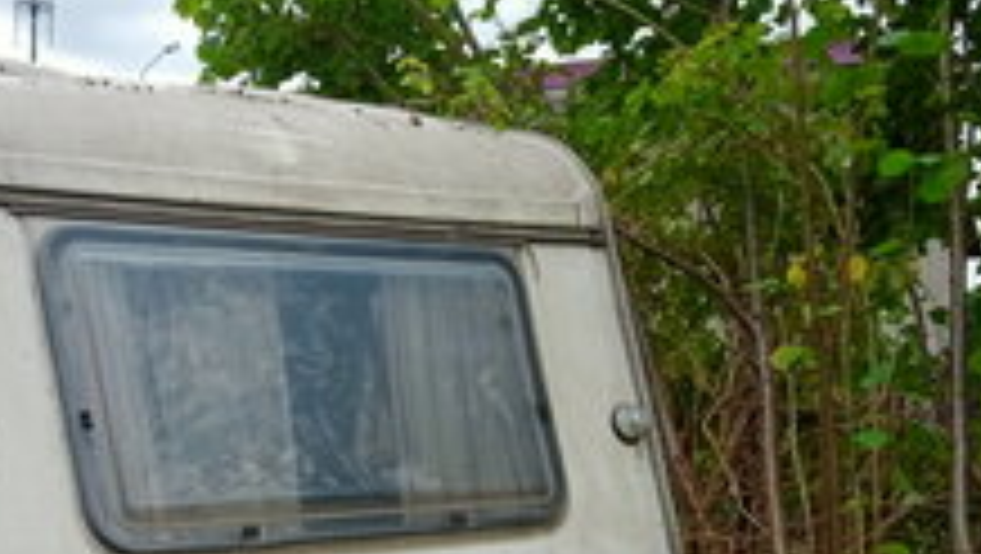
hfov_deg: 32.8
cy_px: 676
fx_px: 1640
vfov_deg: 18.1
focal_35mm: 63
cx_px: 266
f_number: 1.8
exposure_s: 1/362
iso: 115
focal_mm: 4.05
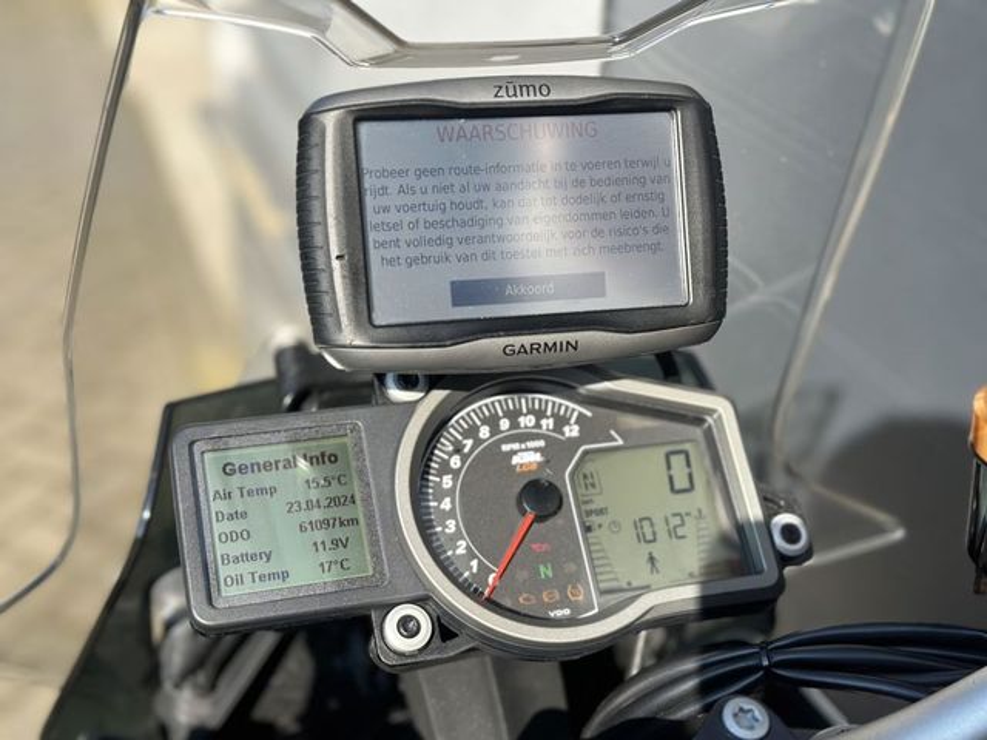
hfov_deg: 39.7
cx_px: 494
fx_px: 1369
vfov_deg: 30.3
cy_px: 370
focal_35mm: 48
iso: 80
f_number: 1.78
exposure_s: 1/2070
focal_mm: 6.86
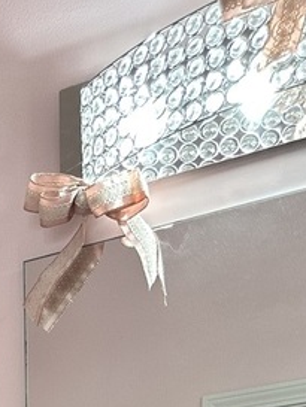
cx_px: -278
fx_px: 1119
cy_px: 799
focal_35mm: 95
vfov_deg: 16.2
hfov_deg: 13.6
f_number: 1.78
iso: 160
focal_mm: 6.86
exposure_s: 1/60
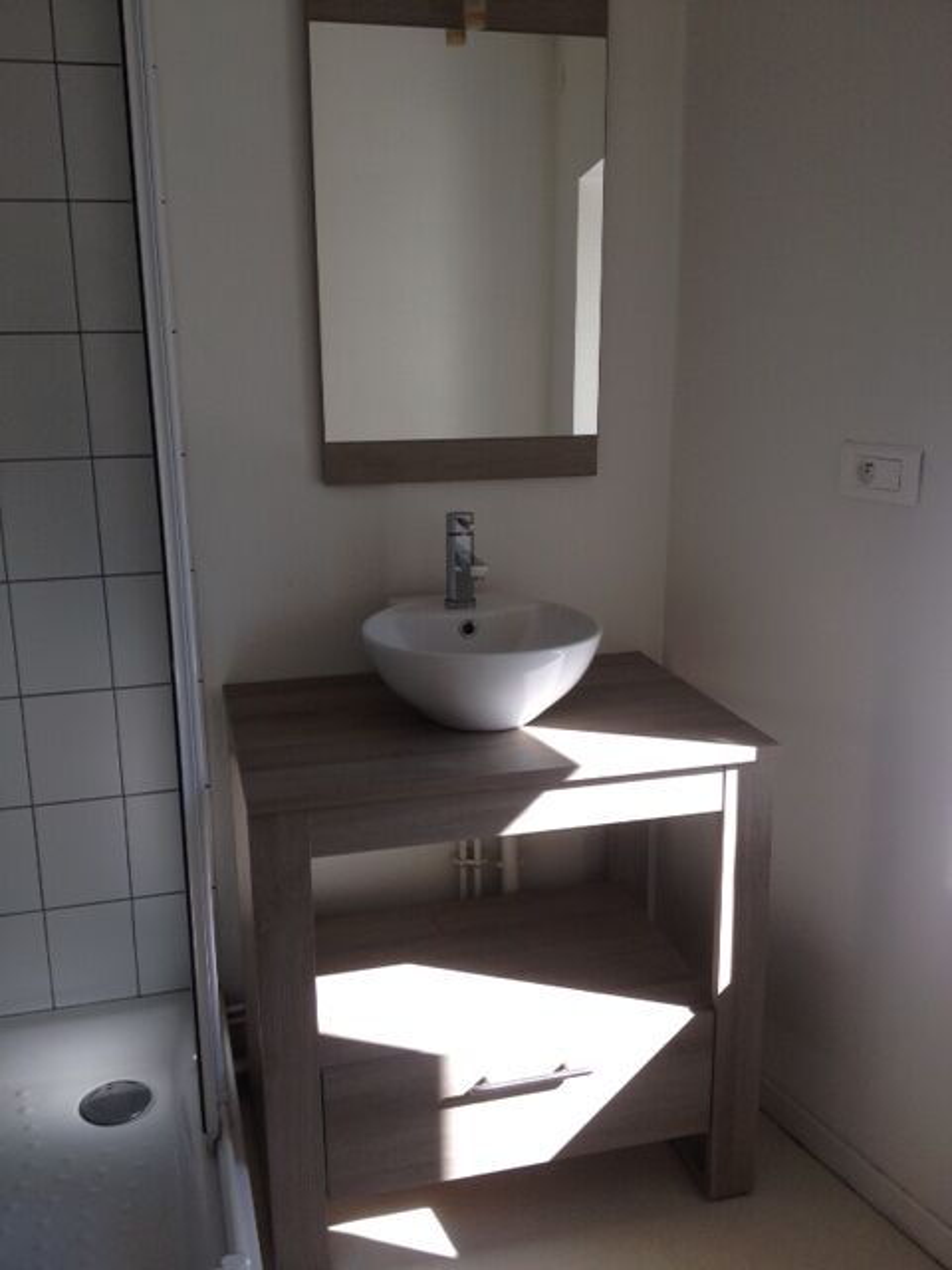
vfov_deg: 52.6
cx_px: 476
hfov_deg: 40.7
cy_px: 635
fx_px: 1283
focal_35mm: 35
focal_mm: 4.28
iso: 50
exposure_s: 1/232
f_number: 2.4
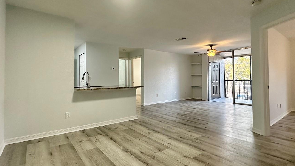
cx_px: 145
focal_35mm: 19
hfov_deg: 89.6
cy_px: 77
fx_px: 149
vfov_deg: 58.3
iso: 200
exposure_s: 1/120
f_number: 2.2
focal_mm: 2.22
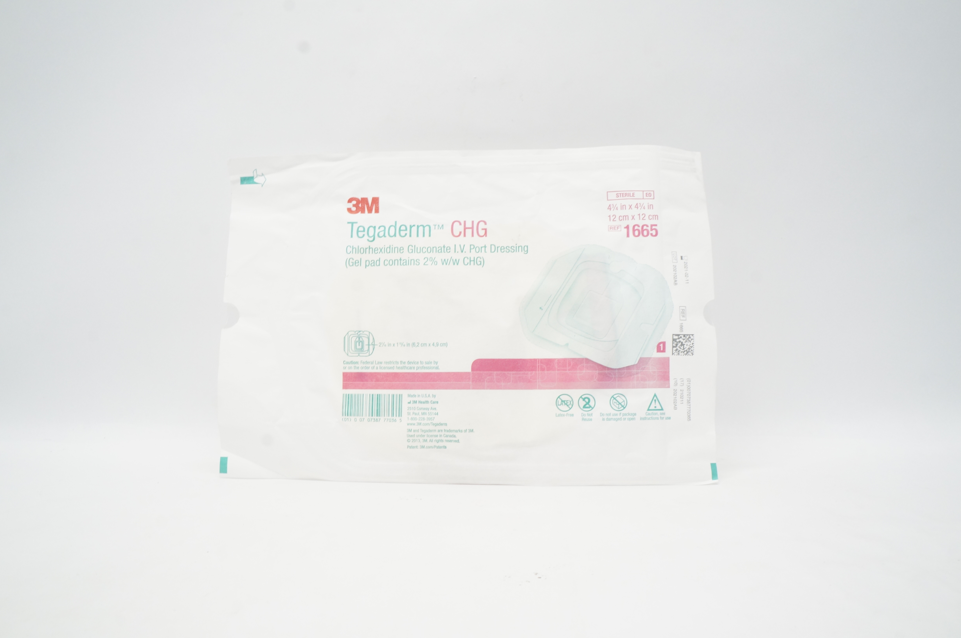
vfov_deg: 47.8
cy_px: 319
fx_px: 720
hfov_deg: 67.4
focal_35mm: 27
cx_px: 480
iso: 800
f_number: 11
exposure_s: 1/20
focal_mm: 18
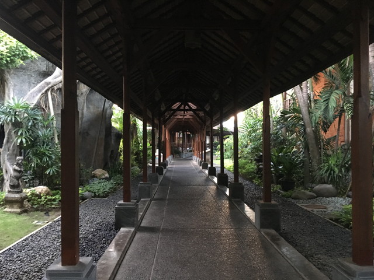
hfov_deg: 61.7
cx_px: 187
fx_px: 313
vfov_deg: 48.2
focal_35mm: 29
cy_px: 140
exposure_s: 1/17
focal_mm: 4.15
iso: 500
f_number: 2.2
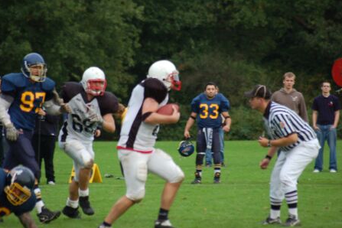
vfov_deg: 4.1
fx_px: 3173
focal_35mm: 334
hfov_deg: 6.2
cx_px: 172
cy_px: 114
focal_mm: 220
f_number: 5.3
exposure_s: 1/400
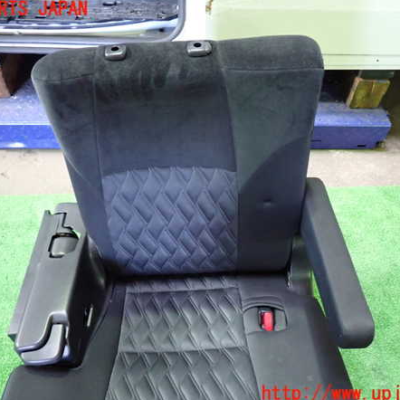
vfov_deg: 54.0
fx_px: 392
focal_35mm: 30
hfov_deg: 54.0
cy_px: 202
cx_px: 195
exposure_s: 1/30
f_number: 2
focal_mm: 4.5
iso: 800
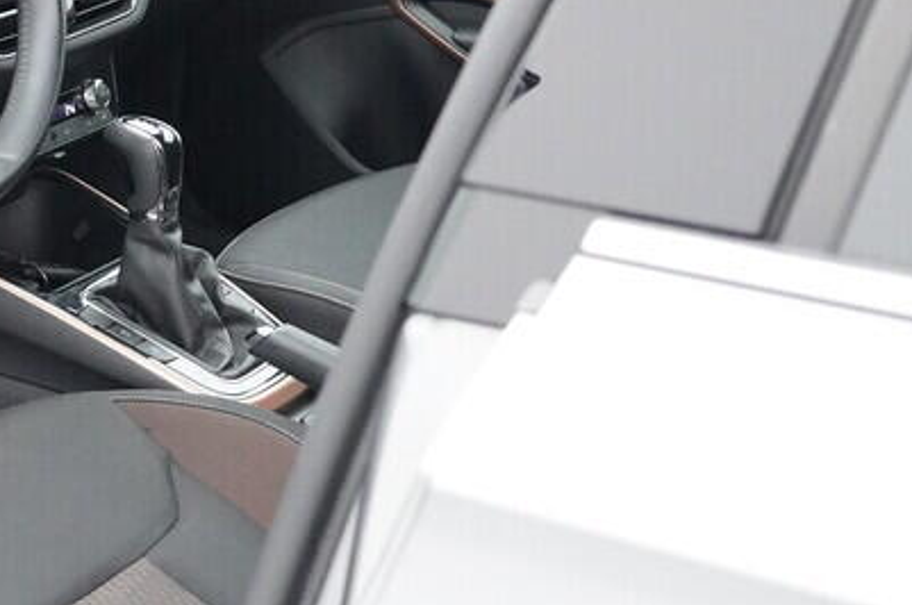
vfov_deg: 14.8
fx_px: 2327
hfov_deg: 20.8
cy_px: 274
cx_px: -164
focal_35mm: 92
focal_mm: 24
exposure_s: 1/320
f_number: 2.8
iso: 2500
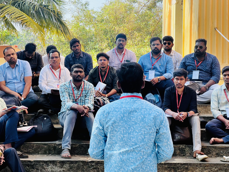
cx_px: 114
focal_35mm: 77
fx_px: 509
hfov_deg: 25.3
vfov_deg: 19.1
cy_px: 86
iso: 32
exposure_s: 1/156
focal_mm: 9
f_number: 2.8
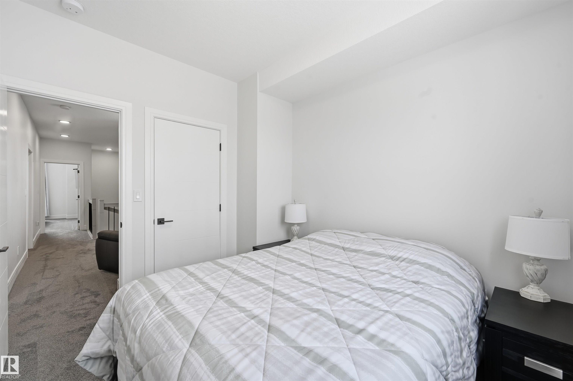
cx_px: 286
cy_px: 190
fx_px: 223
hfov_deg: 104.3
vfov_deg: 81.1
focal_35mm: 14
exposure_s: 1/80
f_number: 8
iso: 100
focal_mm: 14
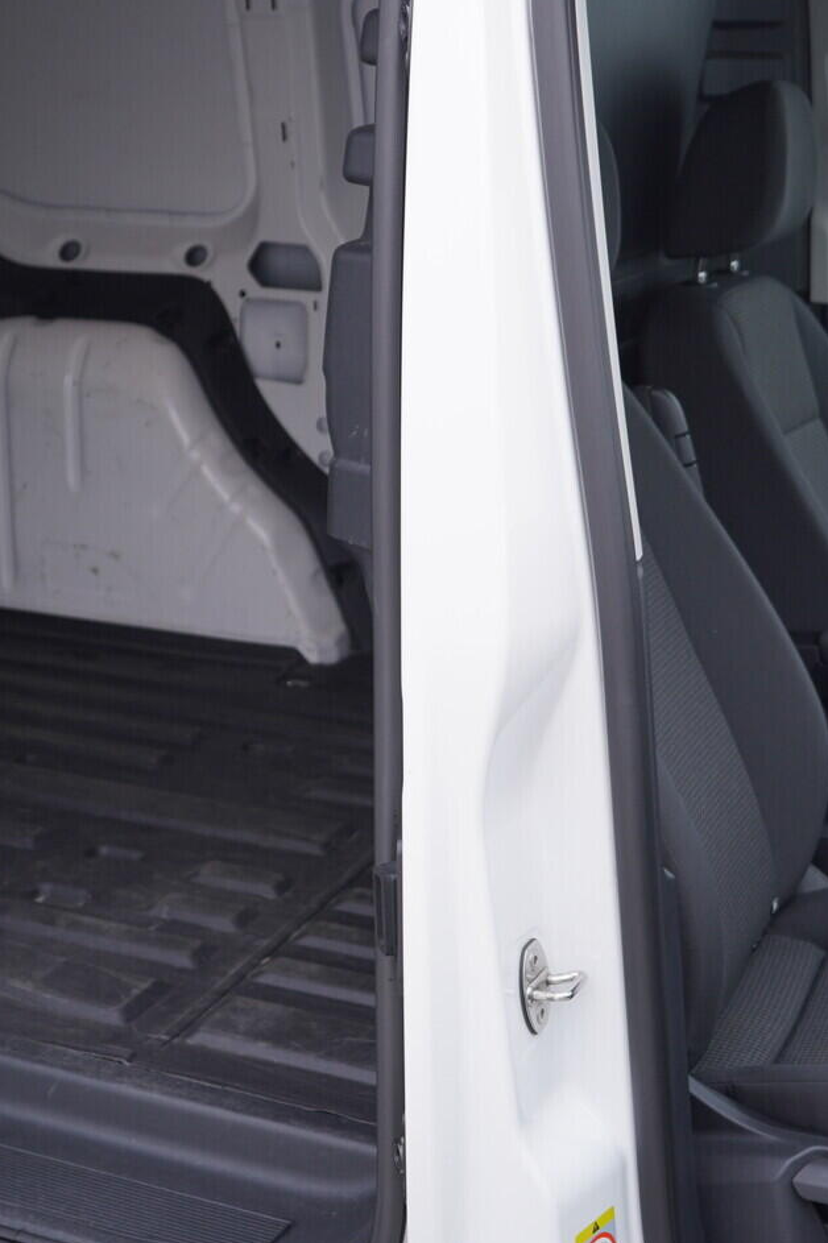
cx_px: 369
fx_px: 1899
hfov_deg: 24.6
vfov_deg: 36.3
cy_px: 618
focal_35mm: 55
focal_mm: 24
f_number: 3.2
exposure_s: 1/50
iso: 125
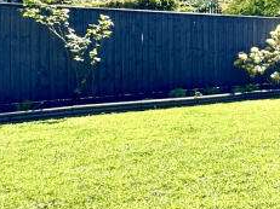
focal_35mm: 62
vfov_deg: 23.3
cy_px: 41
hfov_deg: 24.5
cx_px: 416
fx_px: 501
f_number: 2.2
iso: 40
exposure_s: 1/320
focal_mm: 2.22
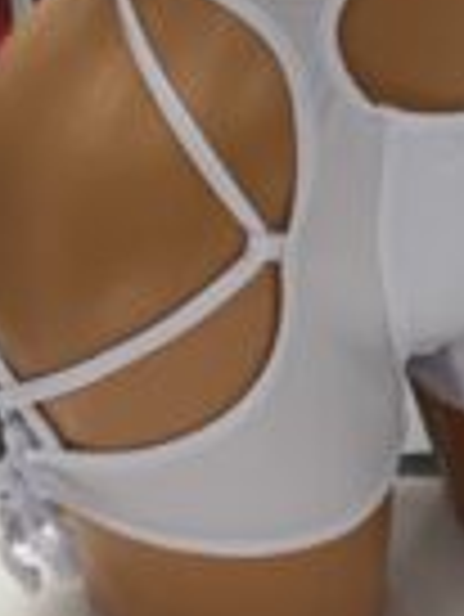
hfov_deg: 12.9
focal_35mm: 114
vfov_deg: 16.1
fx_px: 2034
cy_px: -234
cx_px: 423
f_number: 1.5
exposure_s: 1/120
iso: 125
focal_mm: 5.7
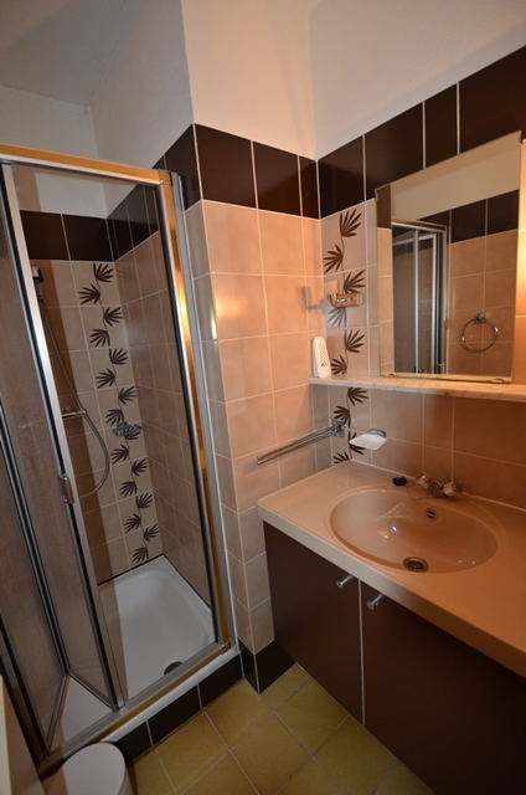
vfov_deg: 100.5
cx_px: 263
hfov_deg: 77.1
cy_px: 398
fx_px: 330
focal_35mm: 15
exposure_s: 1/60
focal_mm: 10
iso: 800
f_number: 3.5
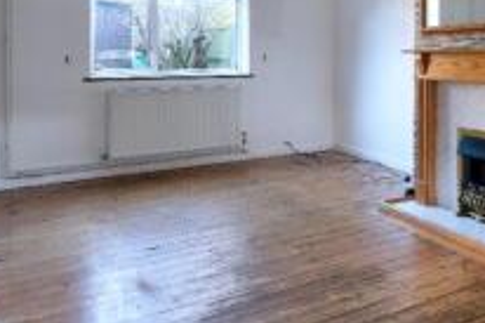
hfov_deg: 49.4
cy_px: 62
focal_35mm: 37
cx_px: 377
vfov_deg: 34.7
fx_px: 498
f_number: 4
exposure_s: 1/15
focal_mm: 10.5
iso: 250
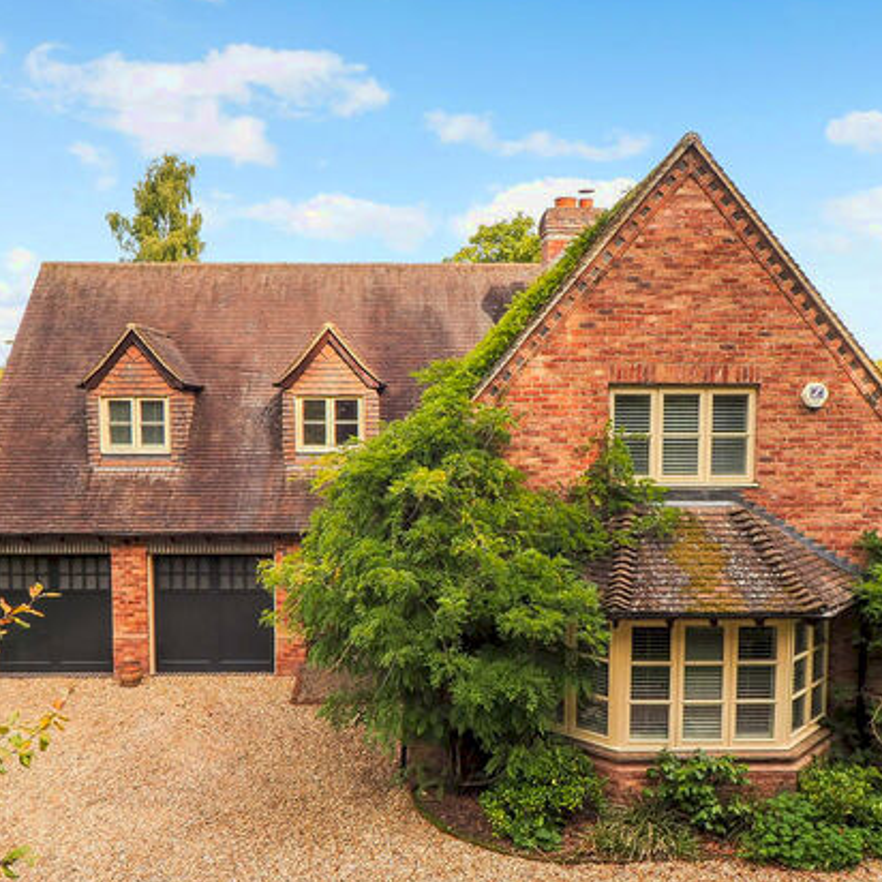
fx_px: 778
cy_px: 461
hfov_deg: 59.1
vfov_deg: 59.0
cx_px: 437
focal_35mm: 27
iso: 200
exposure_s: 1/250
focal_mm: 9
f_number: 7.1
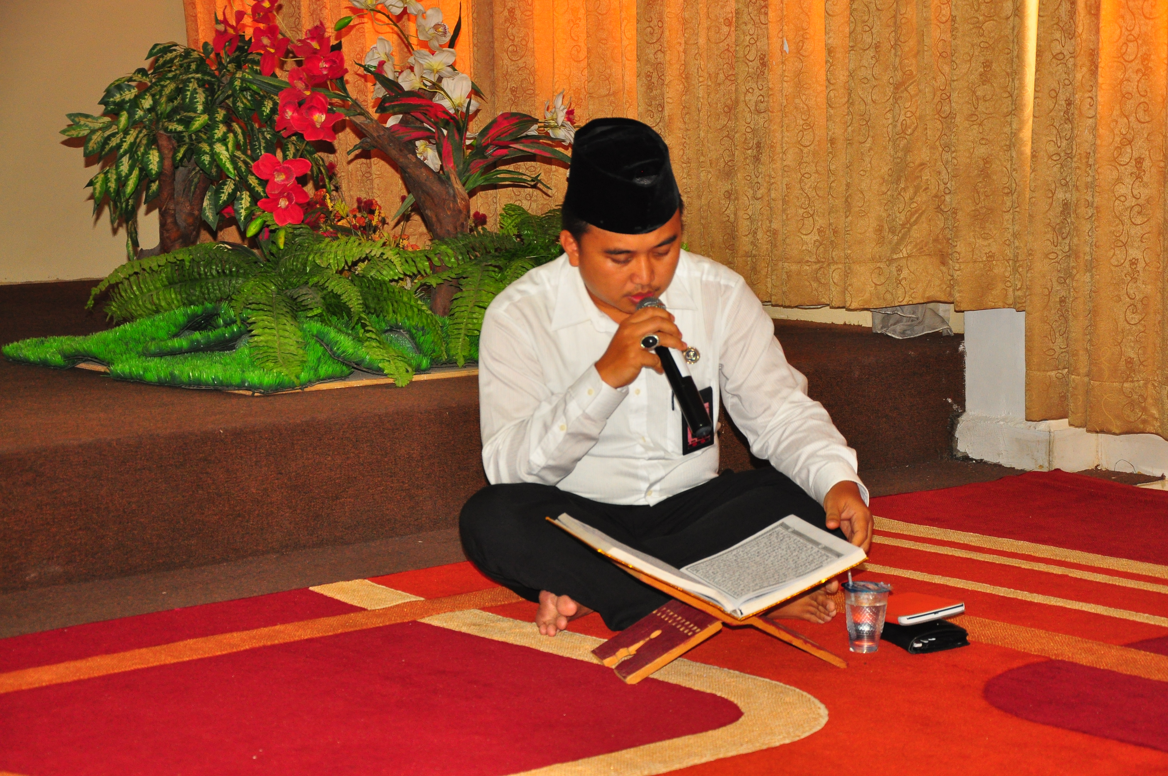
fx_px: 2528
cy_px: 388
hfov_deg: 26.0
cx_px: 584
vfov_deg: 17.4
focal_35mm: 78
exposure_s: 1/60
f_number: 5
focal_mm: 52
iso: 800
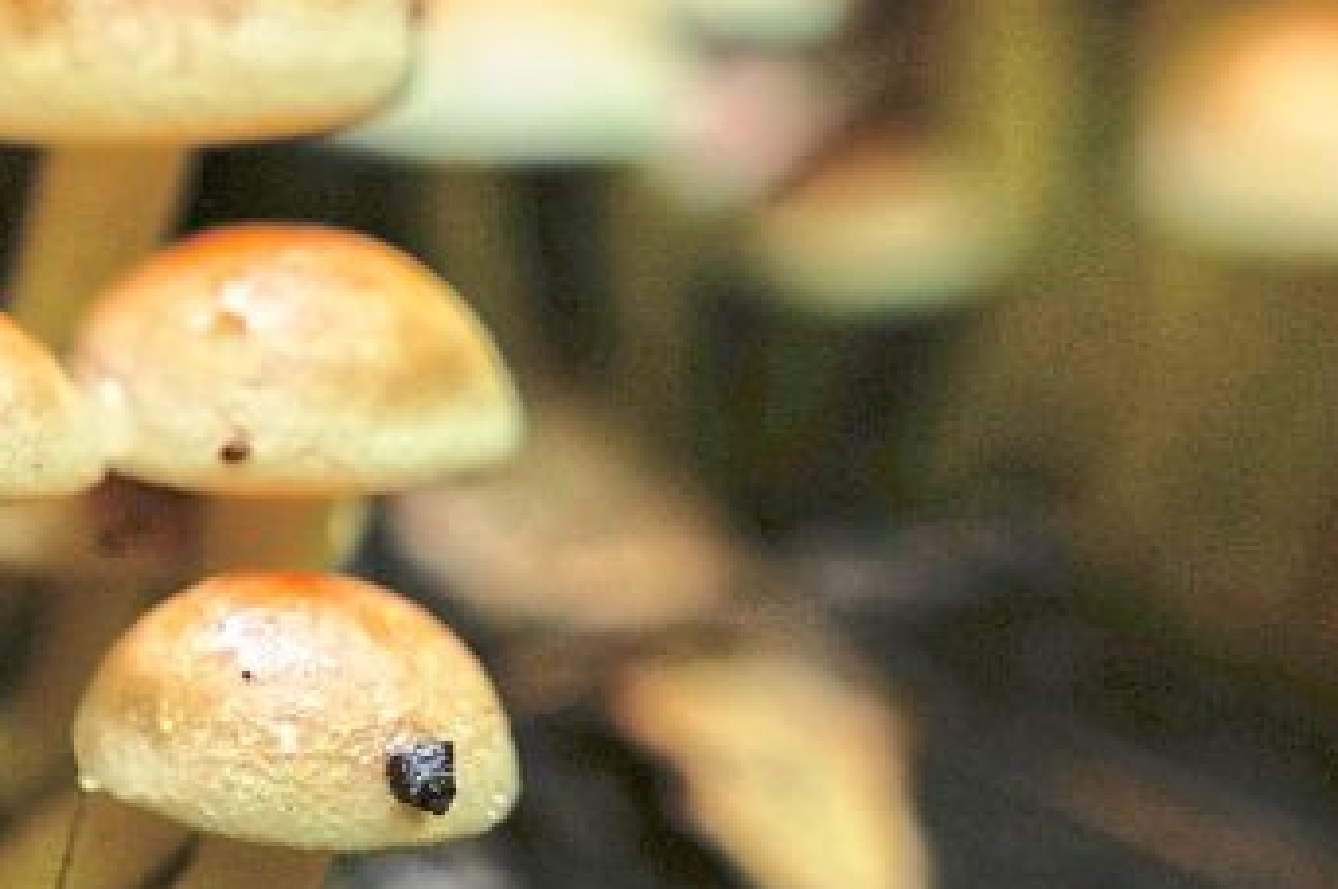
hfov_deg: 9.3
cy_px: -105
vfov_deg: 6.3
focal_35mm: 217
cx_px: -378
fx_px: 8057
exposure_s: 1/320
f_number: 3.5
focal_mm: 60
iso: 1000
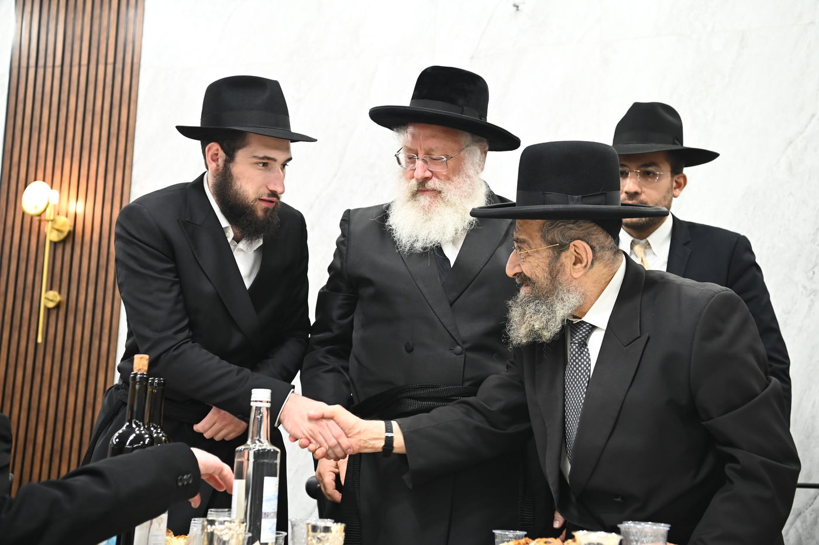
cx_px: 410
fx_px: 1137
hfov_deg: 39.6
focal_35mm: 50
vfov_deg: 27.0
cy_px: 272
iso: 2000
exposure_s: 1/160
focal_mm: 50
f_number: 4
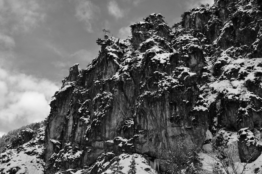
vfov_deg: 31.8
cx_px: 131
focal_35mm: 42
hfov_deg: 46.4
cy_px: 87
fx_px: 305
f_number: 8
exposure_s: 1/250
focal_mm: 28
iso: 200
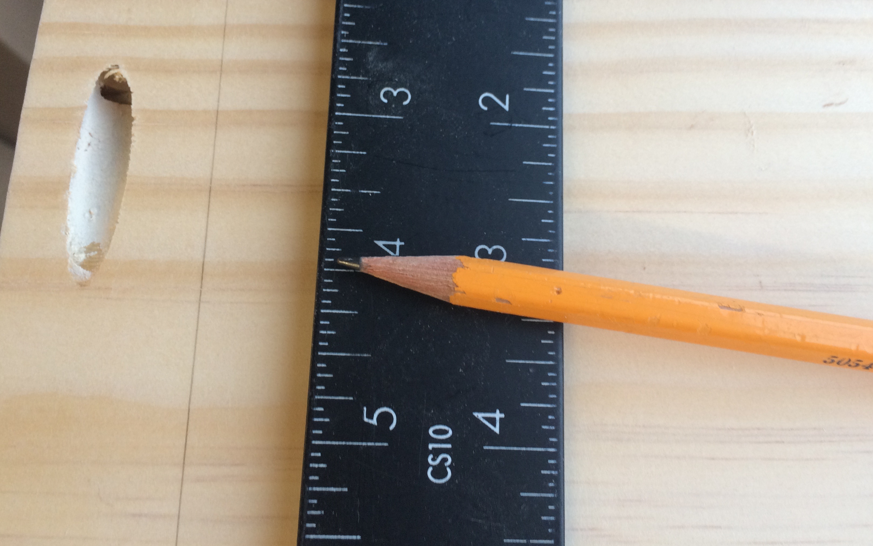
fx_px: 738
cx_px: 436
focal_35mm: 31
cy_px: 228
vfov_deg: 40.5
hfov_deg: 61.2
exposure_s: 1/30
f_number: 2.2
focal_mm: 4.15
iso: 64
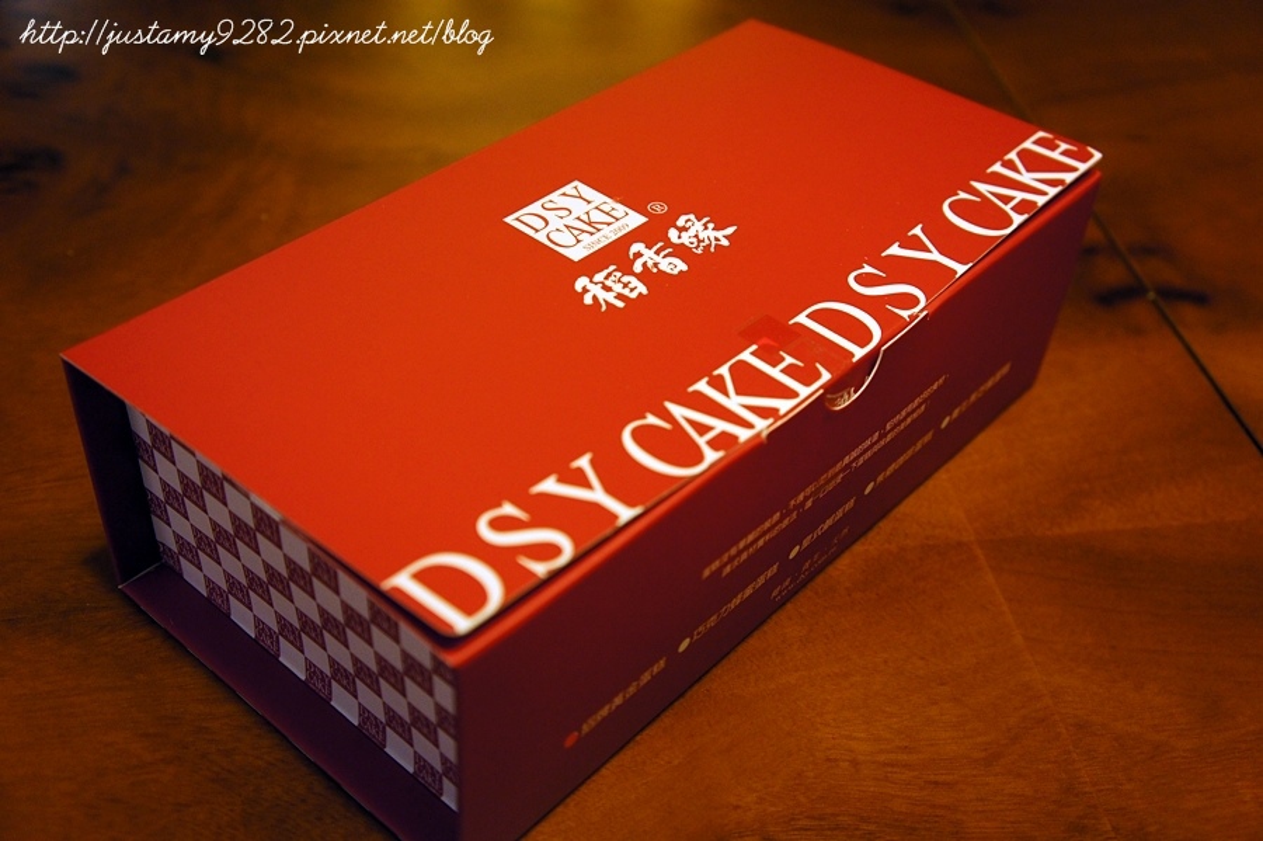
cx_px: 632
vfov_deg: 33.0
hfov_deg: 48.0
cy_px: 420
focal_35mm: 40
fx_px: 1420
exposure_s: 1/50
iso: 1000
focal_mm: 27
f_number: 4
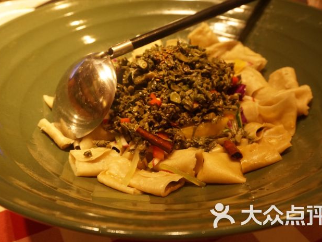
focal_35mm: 38
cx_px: 158
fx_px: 349
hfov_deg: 49.5
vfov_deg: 38.2
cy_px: 121
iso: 1600
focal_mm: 23
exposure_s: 1/125
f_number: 6.3
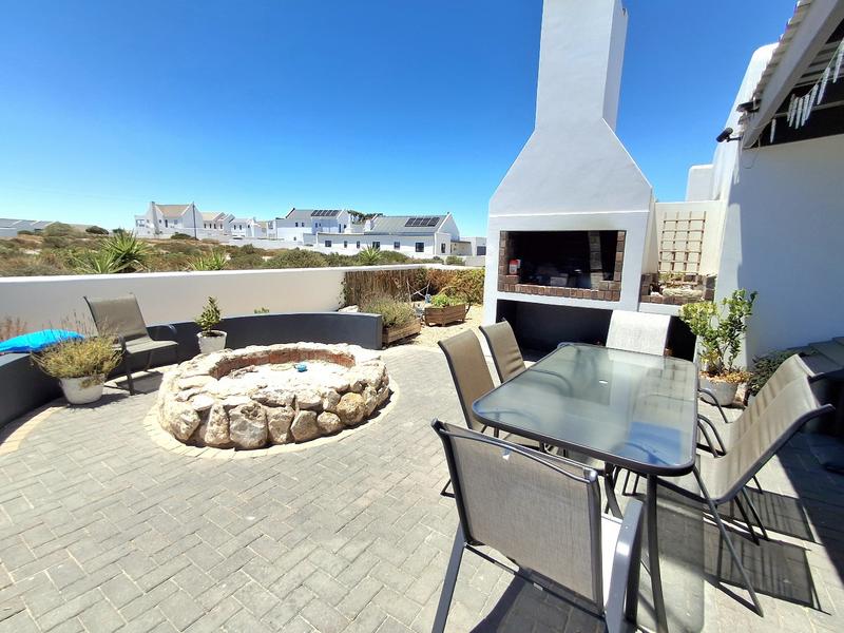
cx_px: 422
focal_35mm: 16
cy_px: 316
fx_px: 390
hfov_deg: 94.5
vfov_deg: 78.1
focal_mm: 1.64
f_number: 2.2
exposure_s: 1/2000
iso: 40
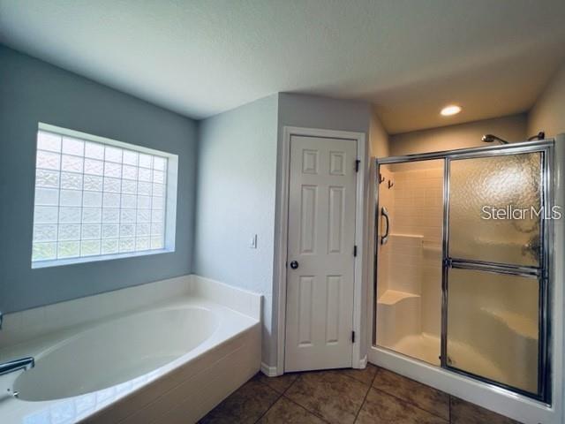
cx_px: 282
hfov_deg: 106.2
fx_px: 212
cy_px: 212
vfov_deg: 89.9
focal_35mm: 13
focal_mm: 1.57
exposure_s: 1/120
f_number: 1.8
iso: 40
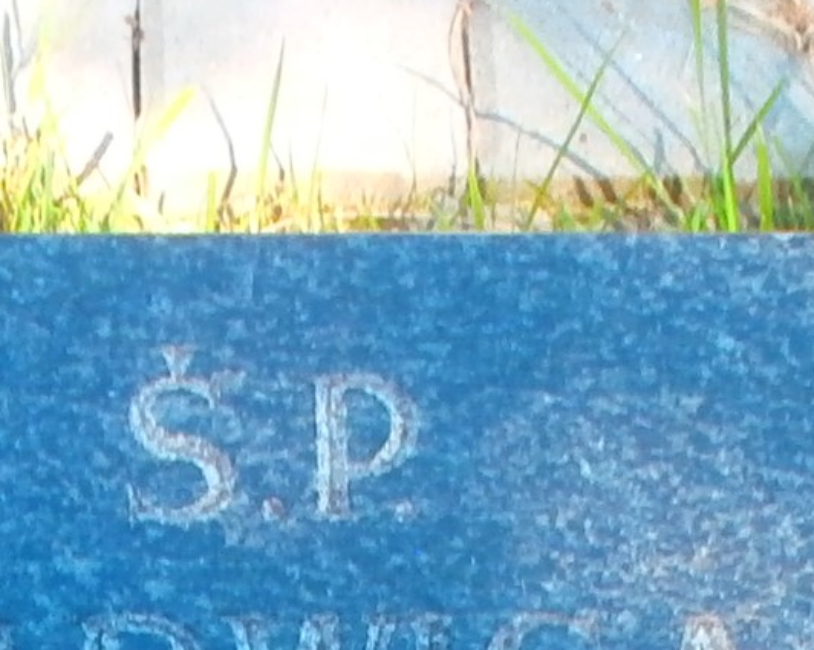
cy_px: 1612
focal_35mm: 209
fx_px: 5032
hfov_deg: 9.2
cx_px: 172
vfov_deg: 6.9
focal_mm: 6.67
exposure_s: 1/80
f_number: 3.9
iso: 100
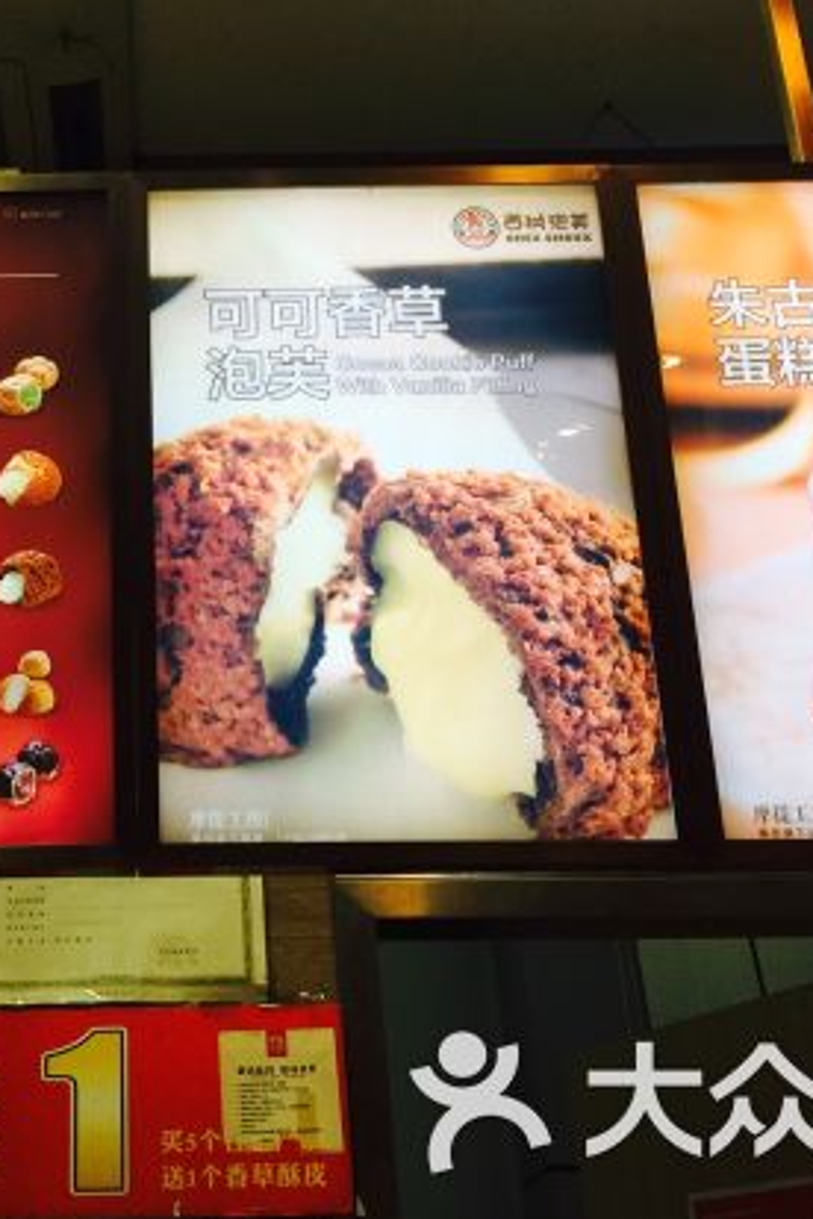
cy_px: 481
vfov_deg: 38.7
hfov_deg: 25.8
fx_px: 1727
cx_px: 118
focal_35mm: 51
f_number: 2.2
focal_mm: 4.15
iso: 40
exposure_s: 1/33
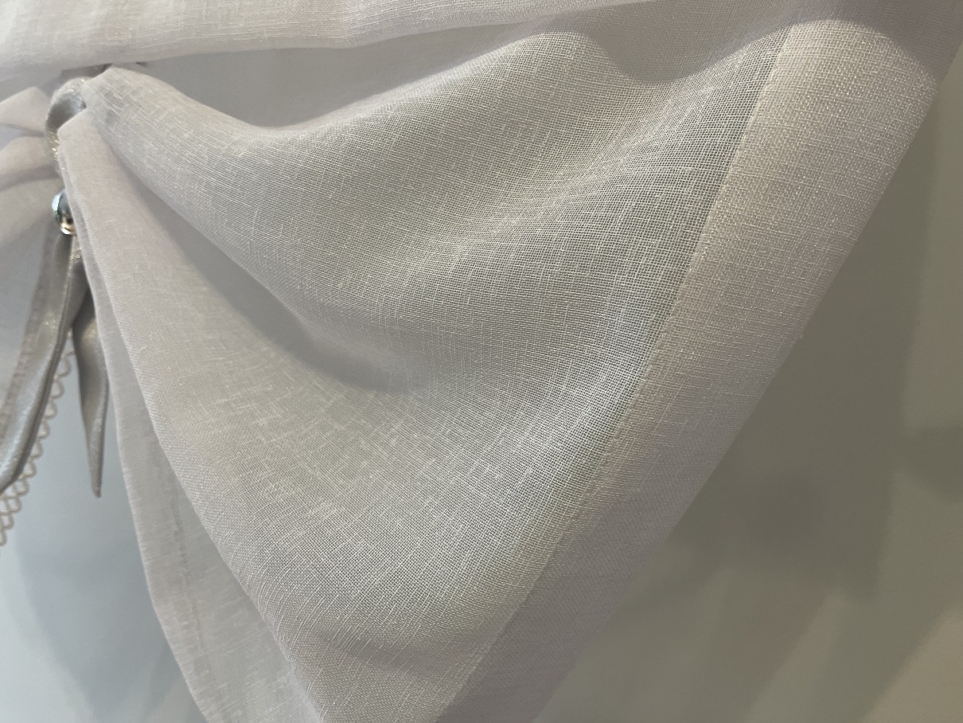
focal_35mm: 26
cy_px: 362
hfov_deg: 67.3
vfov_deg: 53.1
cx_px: 482
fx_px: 723
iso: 125
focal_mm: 5.1
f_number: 1.6
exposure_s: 1/121
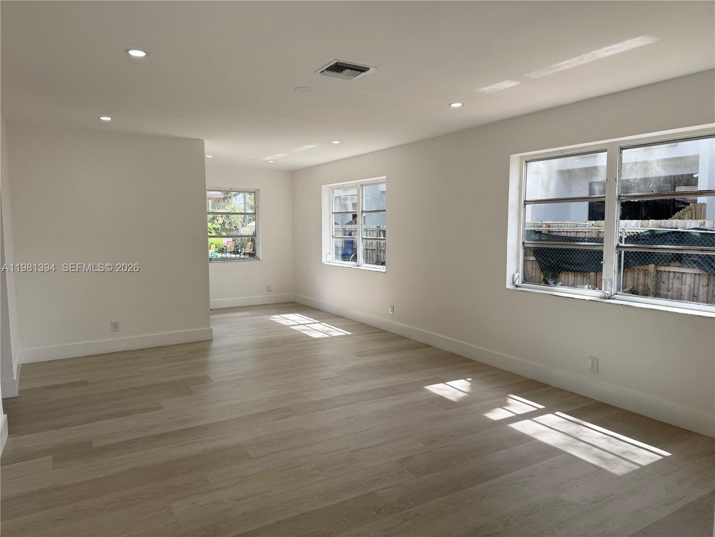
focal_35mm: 24
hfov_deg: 71.6
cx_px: 358
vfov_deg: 56.8
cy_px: 268
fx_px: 496
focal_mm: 6.76
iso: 80
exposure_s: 1/651
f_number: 1.78
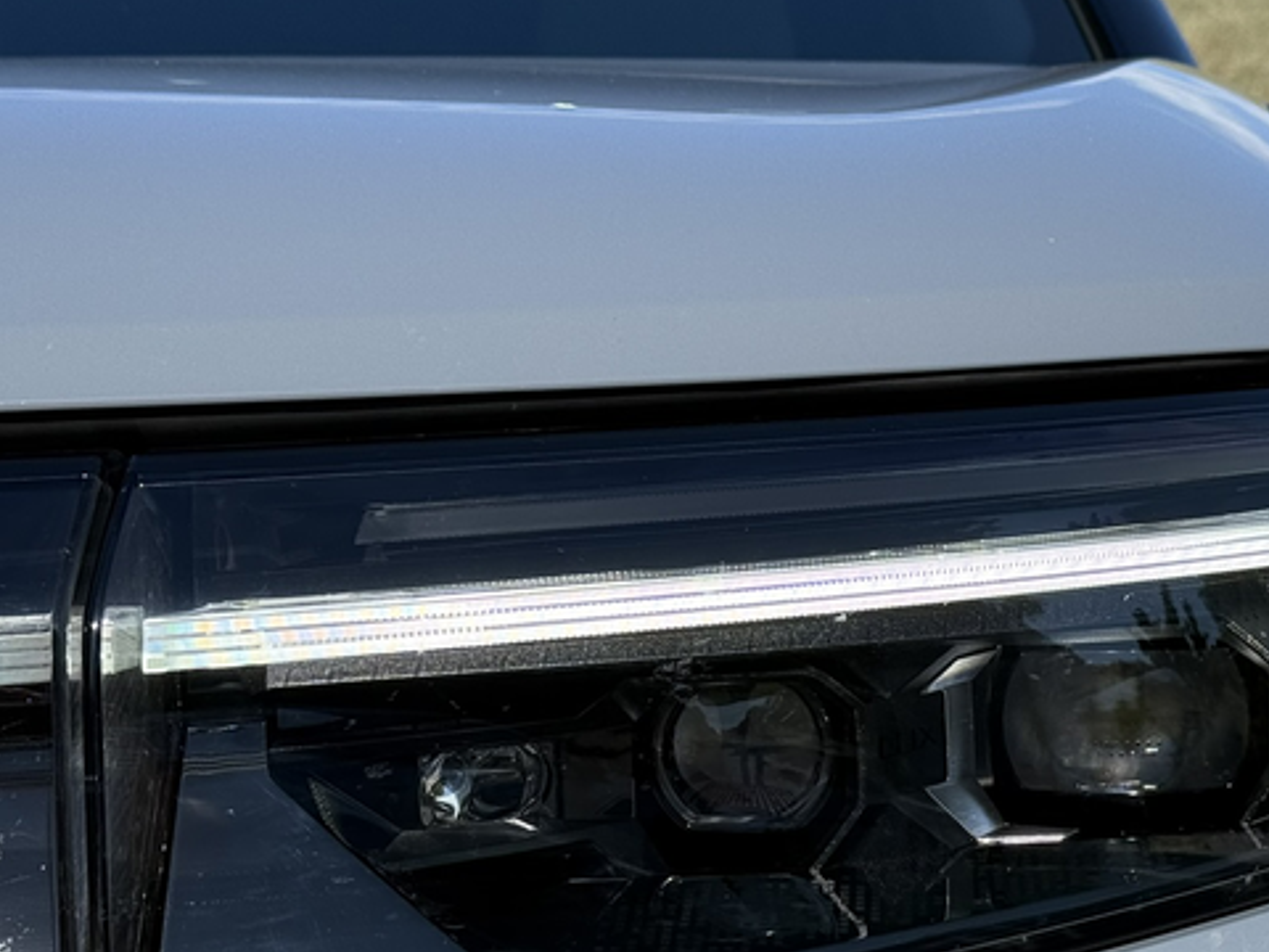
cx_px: 983
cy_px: 742
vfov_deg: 15.6
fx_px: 3446
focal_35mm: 94
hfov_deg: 20.7
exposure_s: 1/5208
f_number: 1.78
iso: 100
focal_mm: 6.76
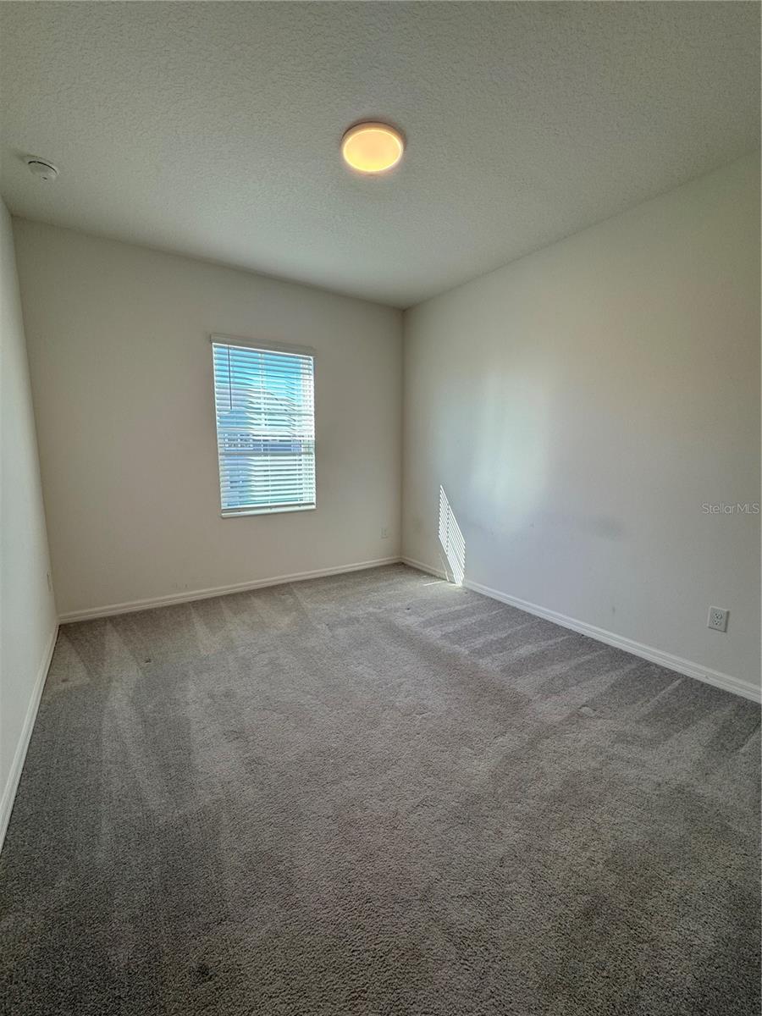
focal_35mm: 14
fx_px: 411
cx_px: 381
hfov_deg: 85.7
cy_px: 508
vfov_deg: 102.1
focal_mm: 2.22
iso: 64
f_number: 2.2
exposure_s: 1/120
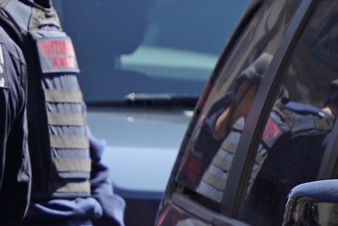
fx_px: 9882
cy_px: 189
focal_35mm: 1052
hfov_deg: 2.0
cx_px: -452
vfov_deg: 1.3
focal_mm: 187
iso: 160
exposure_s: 1/500
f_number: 5.6
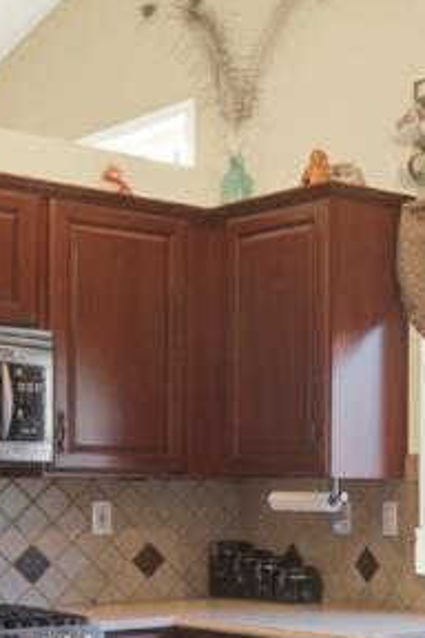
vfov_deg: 27.2
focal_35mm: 73
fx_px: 1293
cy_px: 501
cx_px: 609
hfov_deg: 17.1
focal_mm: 14
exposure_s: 1/4
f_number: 14
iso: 100
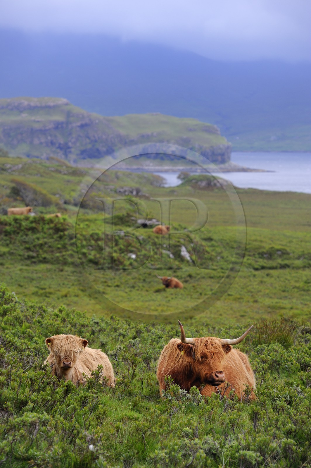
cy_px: 234
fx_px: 1817
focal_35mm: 140
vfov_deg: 14.7
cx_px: 156
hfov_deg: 9.8
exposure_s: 1/320
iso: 400
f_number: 5
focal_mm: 140
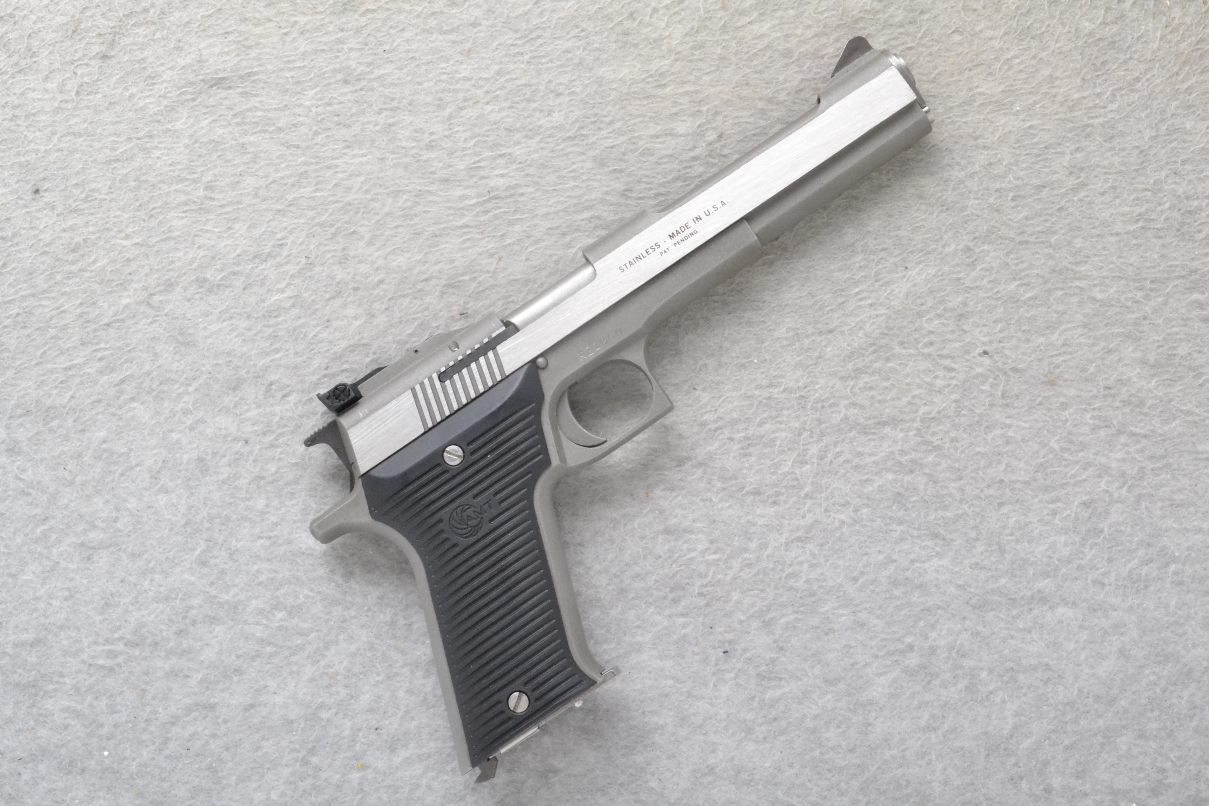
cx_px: 604
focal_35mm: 57
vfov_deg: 23.8
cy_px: 403
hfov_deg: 35.1
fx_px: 1914
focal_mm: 38
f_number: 20
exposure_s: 1/60
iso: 3200
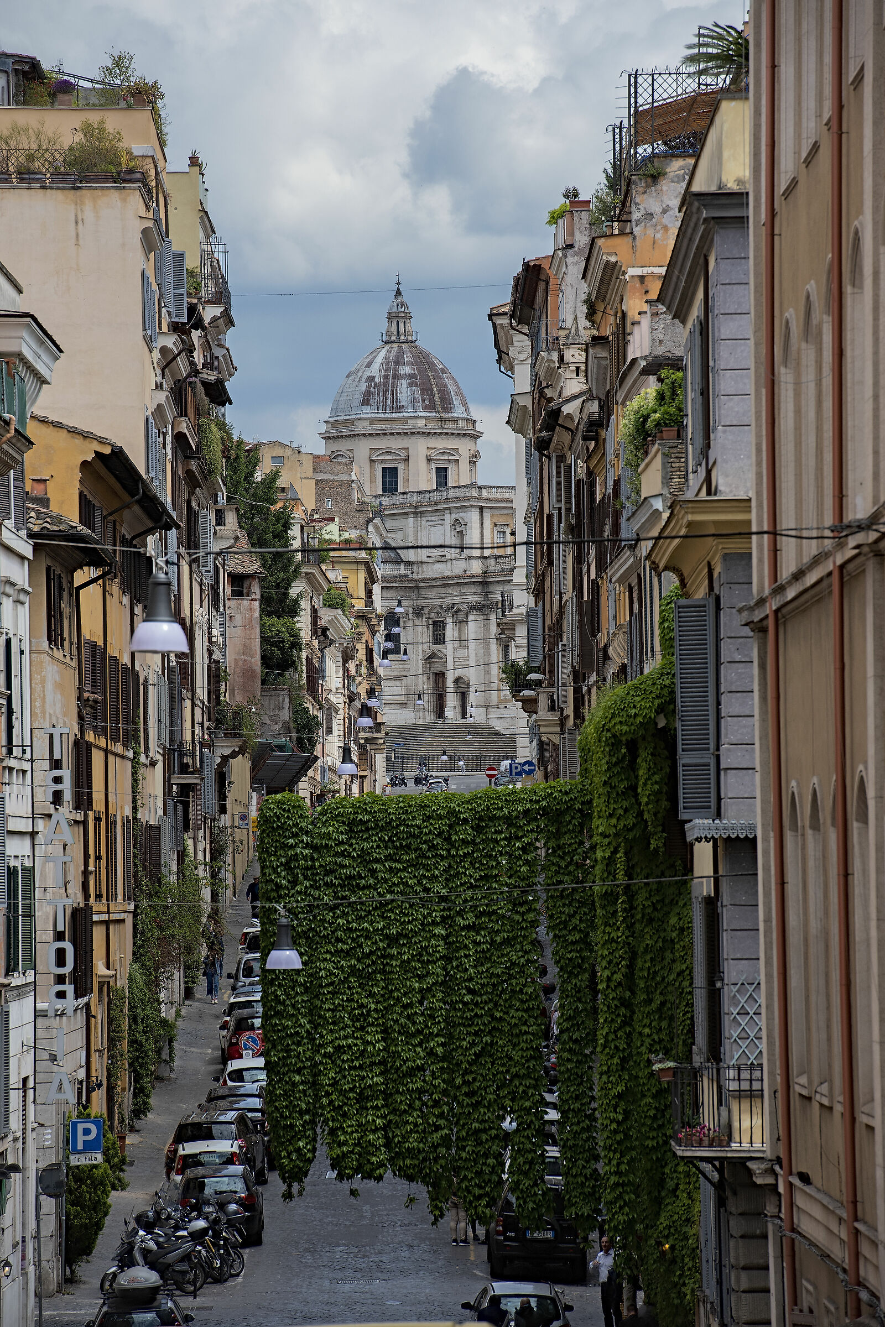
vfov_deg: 10.3
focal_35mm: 200
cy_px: 664
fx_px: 7374
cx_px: 442
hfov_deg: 6.9
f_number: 9
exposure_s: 1/500
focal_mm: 200
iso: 320
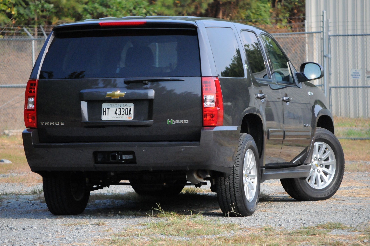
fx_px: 2349
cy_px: 113
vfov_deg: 6.0
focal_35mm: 229
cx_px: 181
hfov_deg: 9.0
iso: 2000
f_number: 5.6
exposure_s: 1/3200
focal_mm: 135
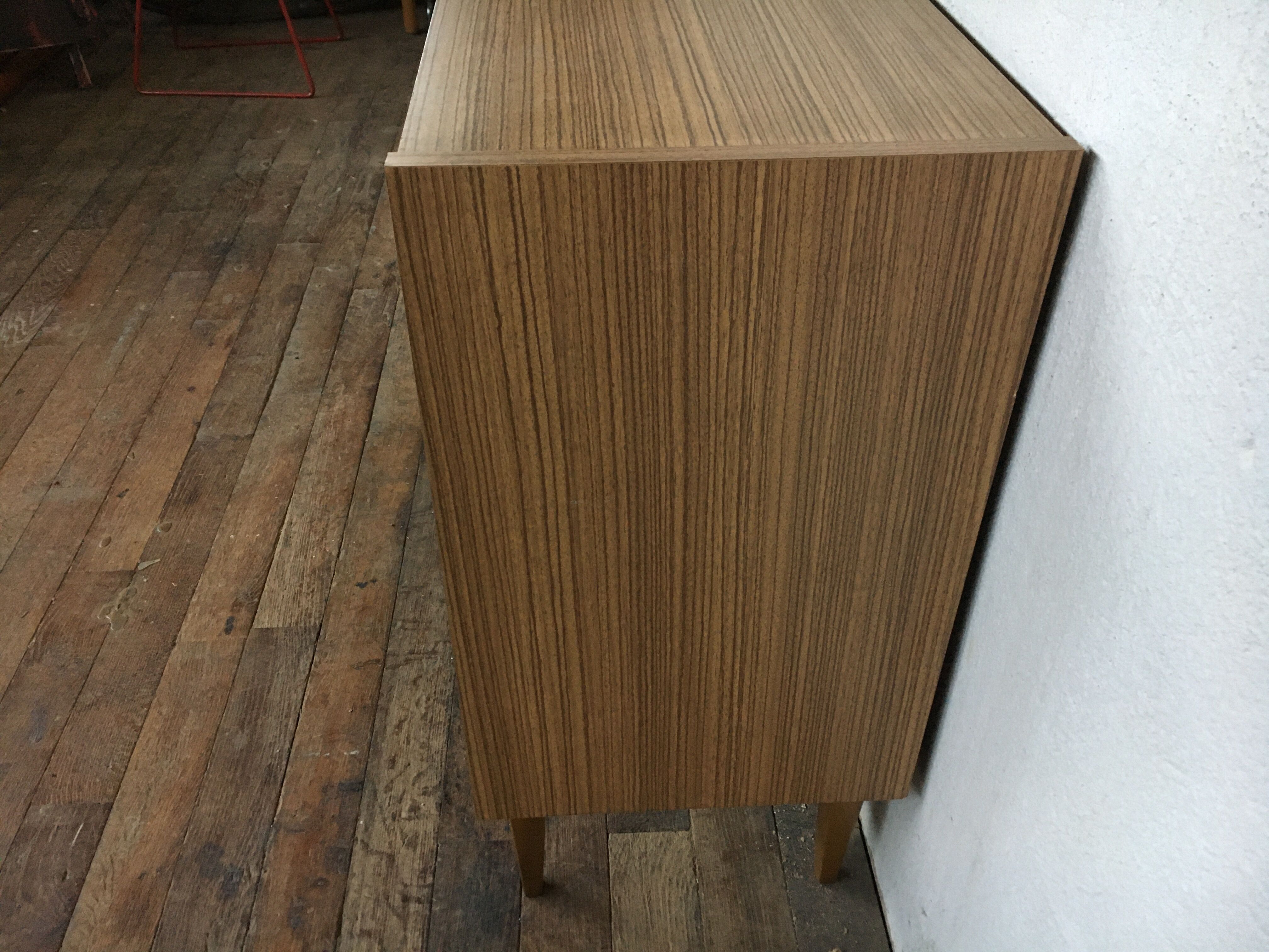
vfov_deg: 48.2
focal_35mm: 29
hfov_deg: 61.7
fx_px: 1063
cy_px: 476
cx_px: 634
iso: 200
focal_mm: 4.15
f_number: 2.2
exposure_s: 1/33
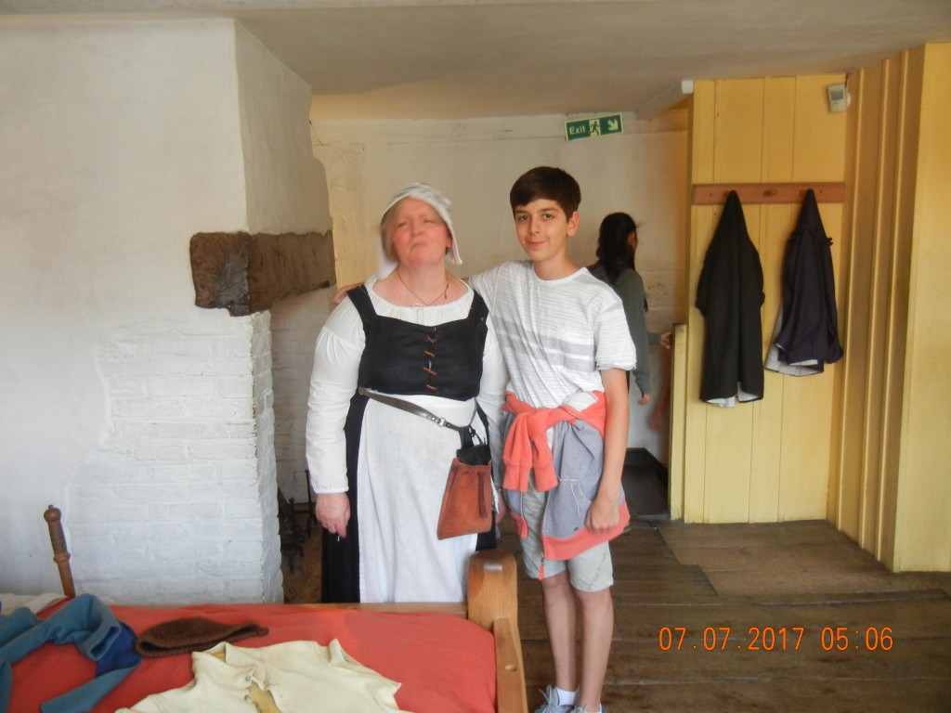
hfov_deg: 60.0
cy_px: 356
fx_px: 824
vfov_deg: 46.8
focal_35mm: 30
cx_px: 476
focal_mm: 5.4
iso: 400
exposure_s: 1/17.2
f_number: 3.5
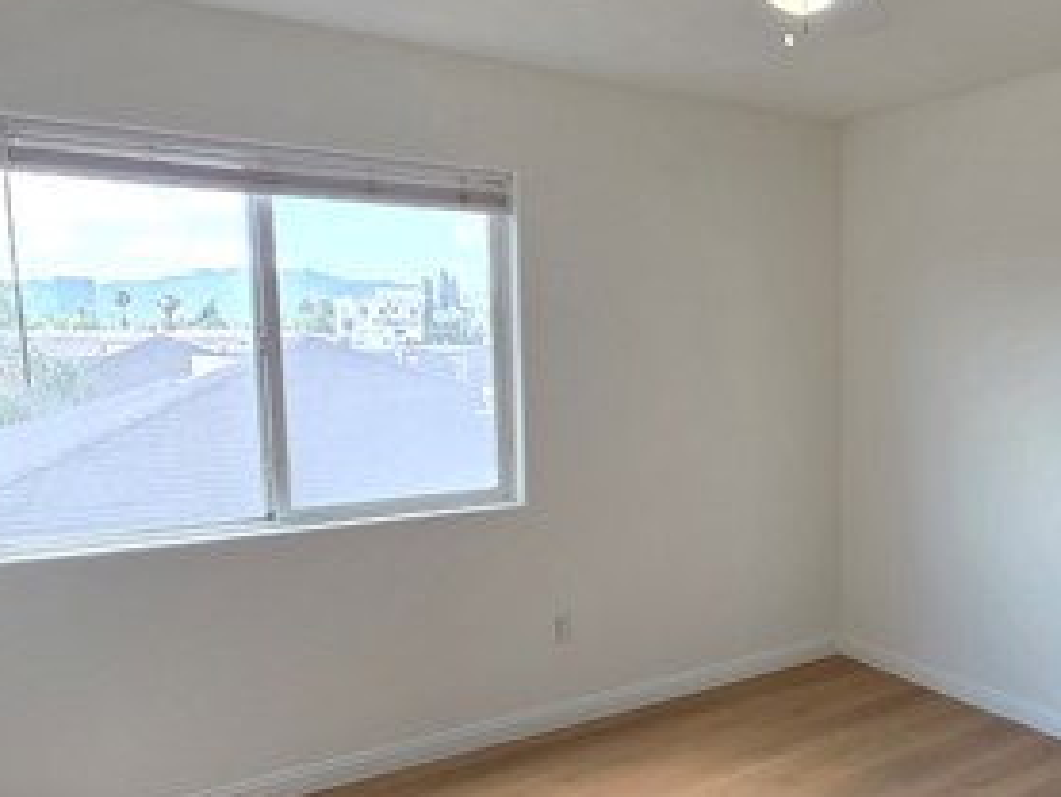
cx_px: 885
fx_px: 920
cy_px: 441
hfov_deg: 54.7
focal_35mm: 30
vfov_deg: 46.8
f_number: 1.9
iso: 64
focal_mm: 2.2
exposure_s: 1/120
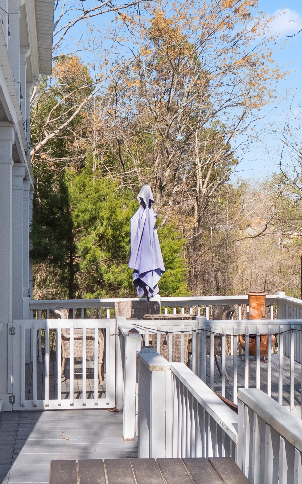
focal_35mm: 51
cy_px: 239
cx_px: 168
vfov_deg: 39.6
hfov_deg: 25.3
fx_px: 672
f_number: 5.6
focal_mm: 8
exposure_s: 1/800
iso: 400
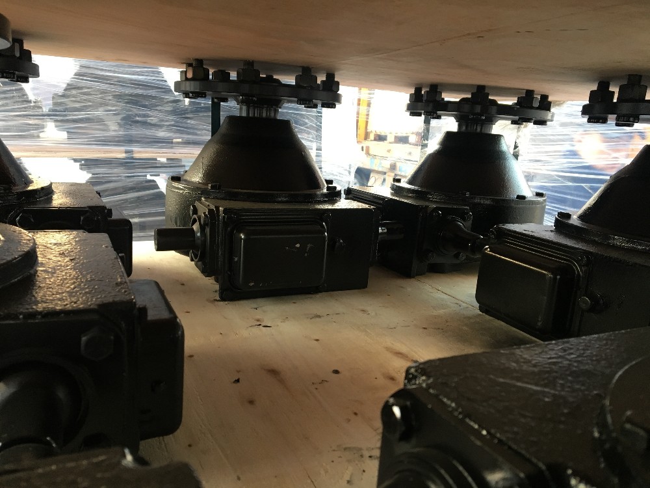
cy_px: 244
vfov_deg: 48.2
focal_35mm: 29
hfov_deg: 61.7
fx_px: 545
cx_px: 325
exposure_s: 1/33
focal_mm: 4.15
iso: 125
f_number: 2.2
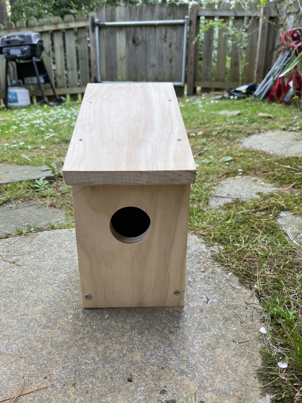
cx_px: 151
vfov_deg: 67.3
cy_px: 202
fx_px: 302
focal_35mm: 26
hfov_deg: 53.1
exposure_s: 1/314
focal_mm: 5.1
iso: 32
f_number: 1.6
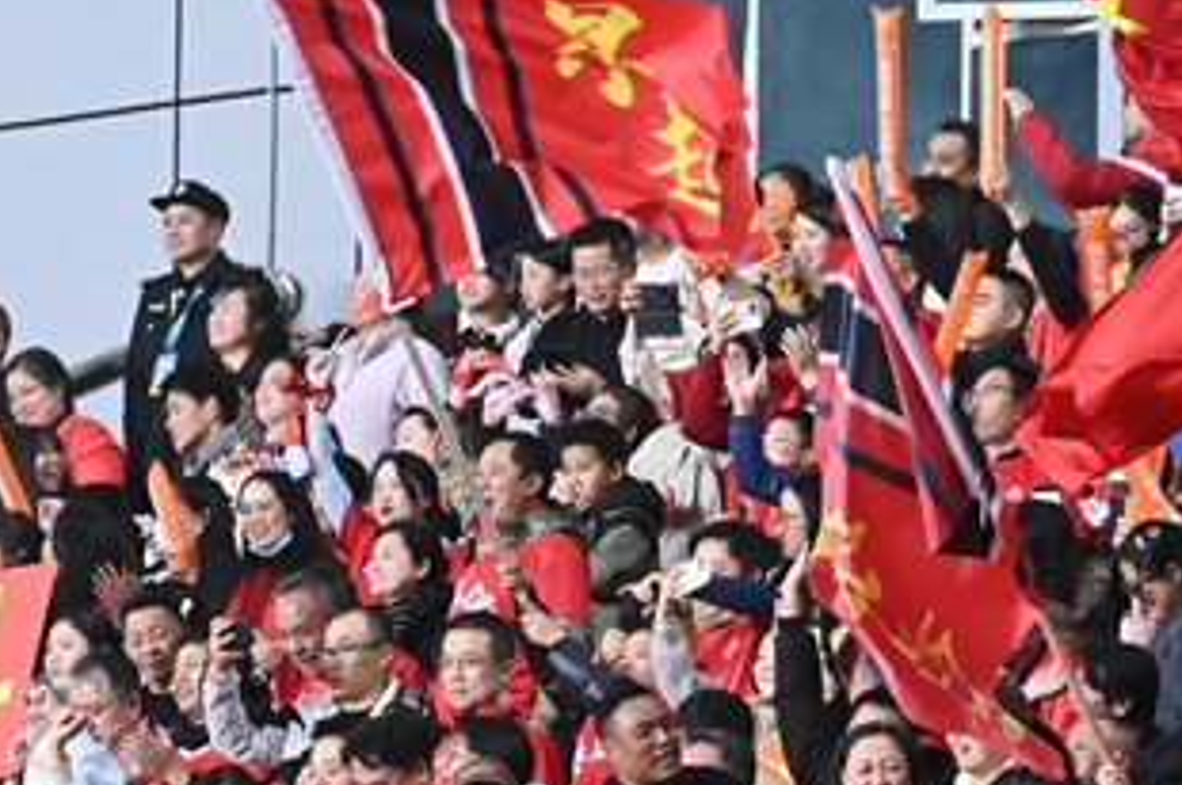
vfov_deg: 2.4
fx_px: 19056
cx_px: 309
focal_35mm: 581
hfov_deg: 3.6
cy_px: 1038
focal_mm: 200
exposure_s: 1/320
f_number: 5.6
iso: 12800
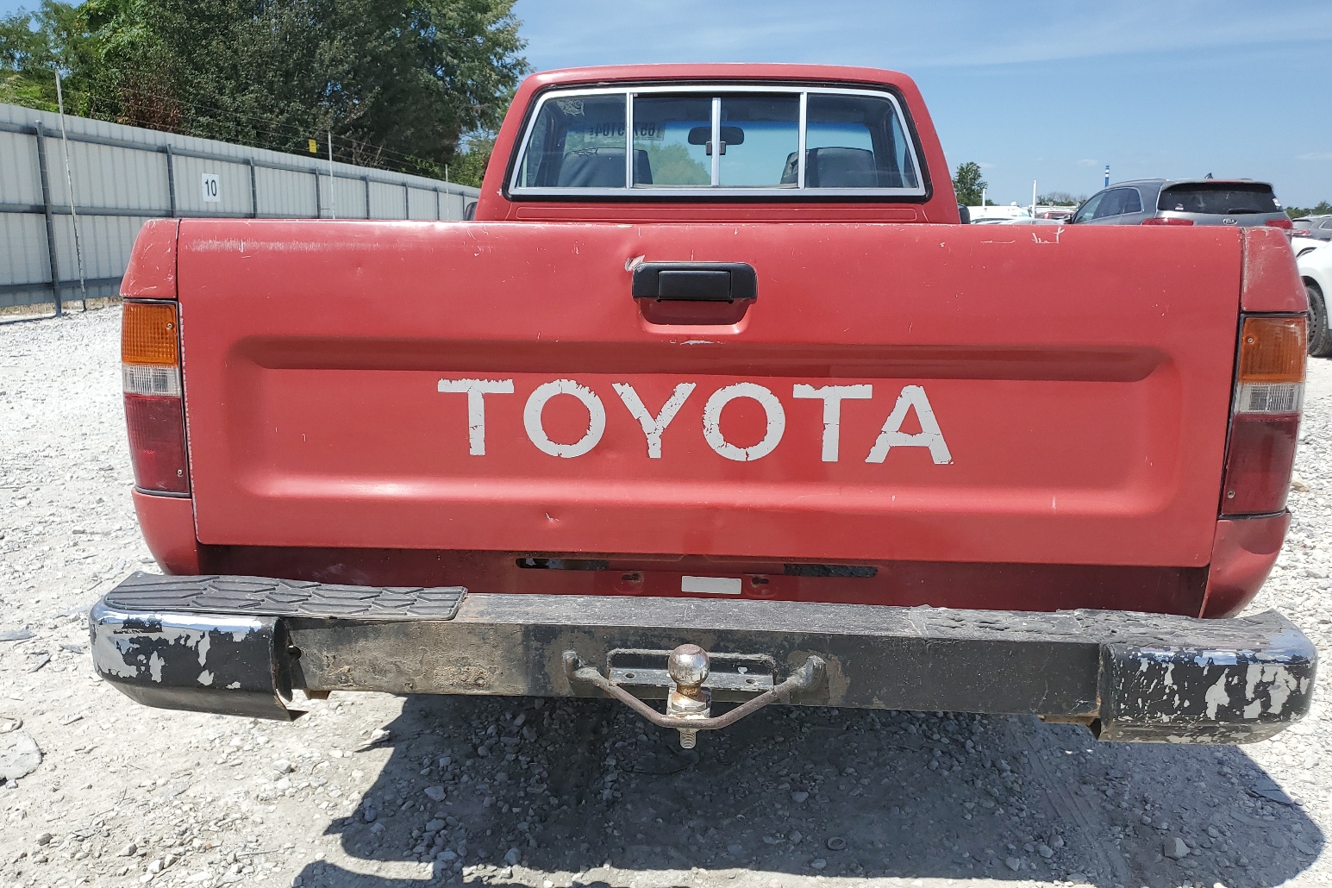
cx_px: 668
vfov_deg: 46.4
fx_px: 1036
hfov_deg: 65.5
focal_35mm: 28
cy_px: 456
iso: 50
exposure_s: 1/3333
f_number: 1.5
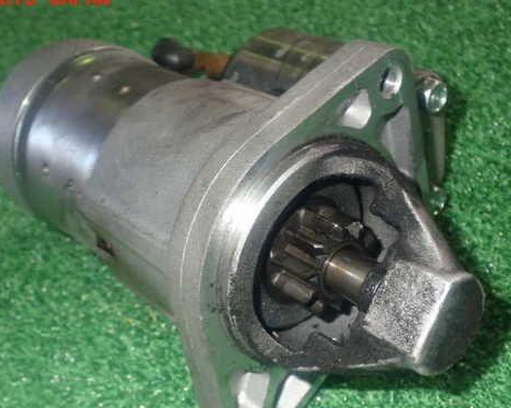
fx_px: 786
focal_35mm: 52
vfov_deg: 29.1
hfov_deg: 36.0
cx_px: 240
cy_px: 232
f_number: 8
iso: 640
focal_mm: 7.31
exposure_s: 1/40
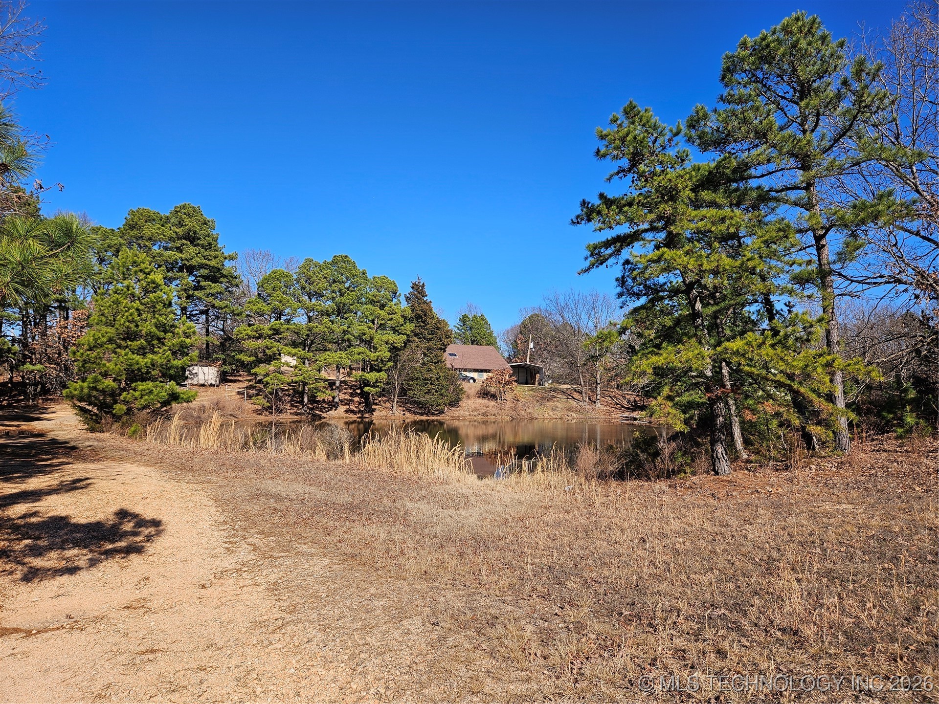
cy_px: 352
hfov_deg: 73.9
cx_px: 470
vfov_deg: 58.9
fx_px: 624
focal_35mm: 23
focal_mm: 5.4
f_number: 1.8
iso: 25
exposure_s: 1/2071
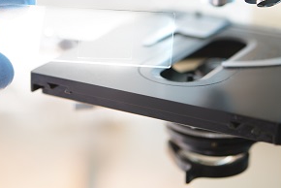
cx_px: 128
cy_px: 3
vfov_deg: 11.0
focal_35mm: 124
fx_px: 969
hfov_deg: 16.5
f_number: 3
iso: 100
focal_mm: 60
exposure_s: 1/2.5
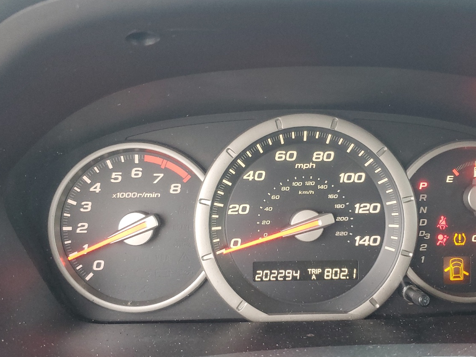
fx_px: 509
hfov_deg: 49.9
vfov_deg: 38.6
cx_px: 279
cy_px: 208
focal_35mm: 37
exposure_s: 1/60.2
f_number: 1.5
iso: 150
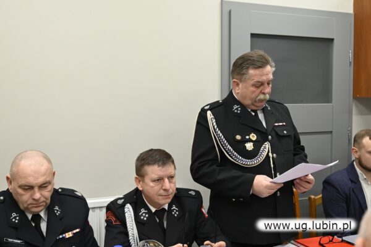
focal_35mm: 42
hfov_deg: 46.4
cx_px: 186
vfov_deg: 31.9
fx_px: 433
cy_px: 124
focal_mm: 28
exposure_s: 1/125
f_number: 2.8
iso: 800
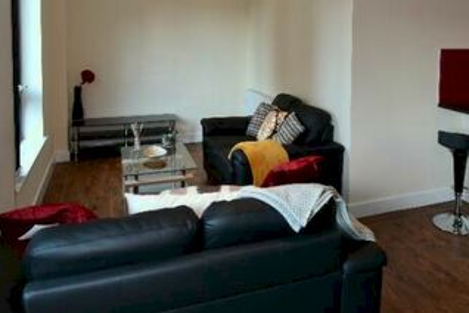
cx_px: 324
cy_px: 61
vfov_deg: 38.4
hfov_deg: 55.6
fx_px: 430
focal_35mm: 33
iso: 100
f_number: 5.6
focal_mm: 10
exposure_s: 1/10
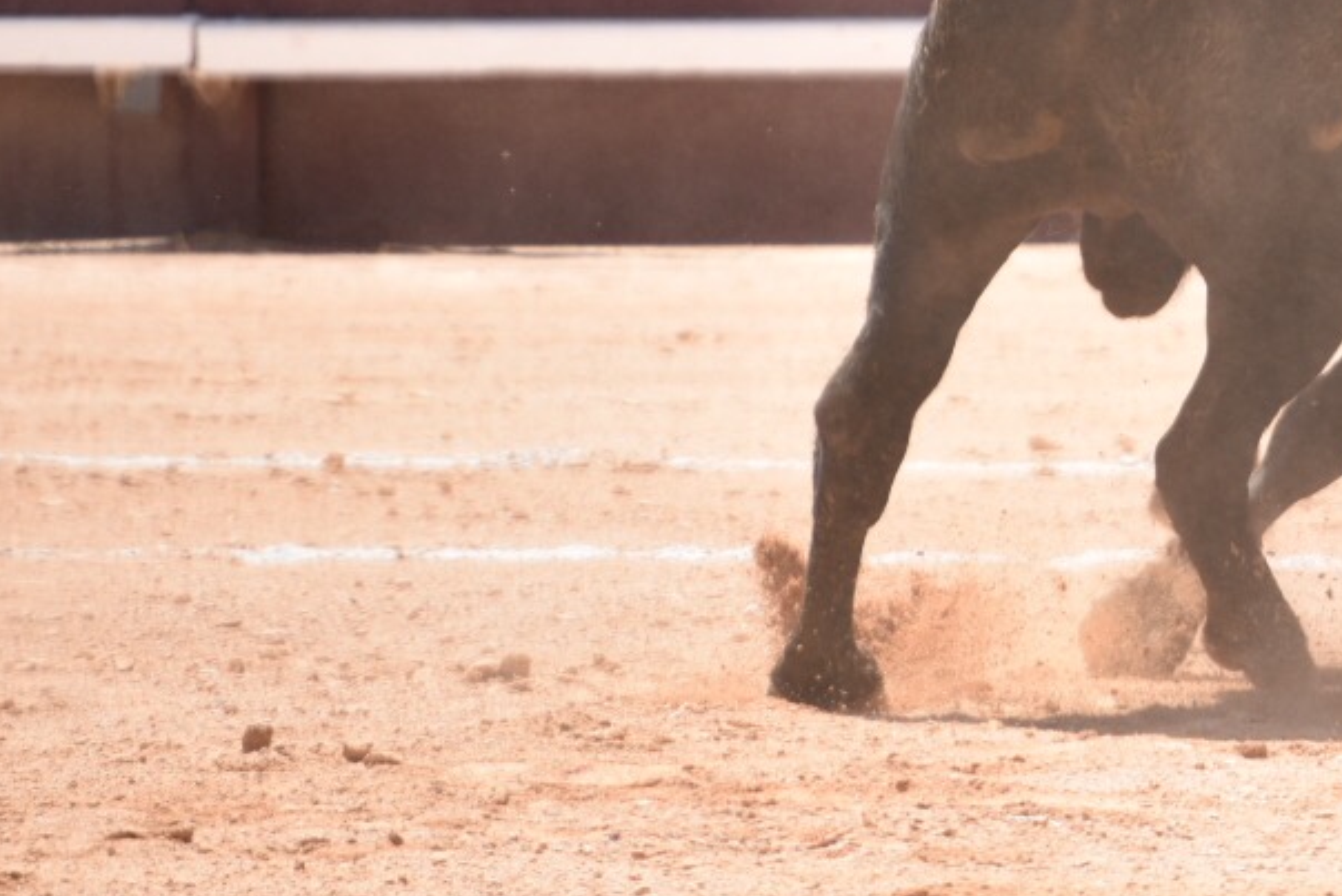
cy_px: -109
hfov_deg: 2.6
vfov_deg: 1.7
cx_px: 1569
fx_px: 29977
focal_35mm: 804
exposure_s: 1/1000
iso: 400
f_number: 5.6
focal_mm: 300
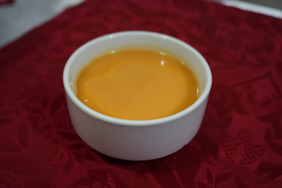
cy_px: 94
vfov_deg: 40.0
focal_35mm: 33
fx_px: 258
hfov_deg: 57.2
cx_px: 141
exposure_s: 1/60
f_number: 4
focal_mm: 33
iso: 1000
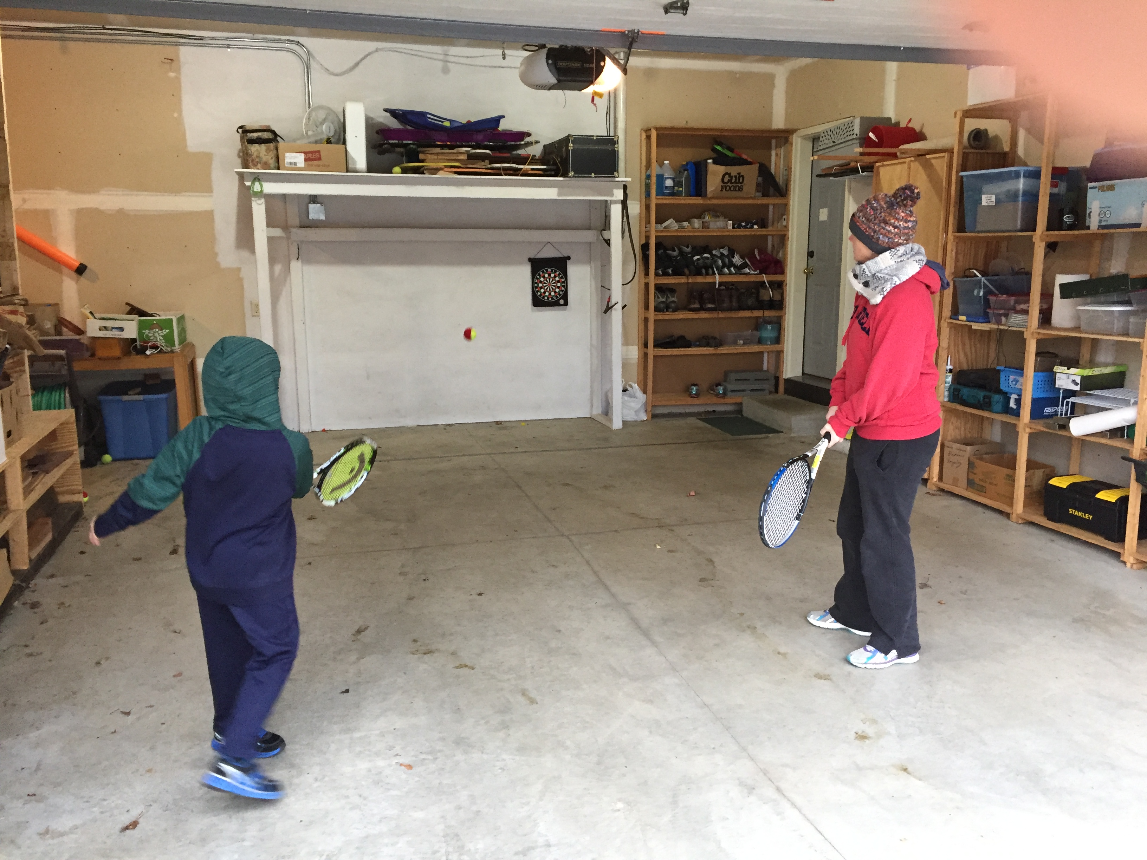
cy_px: 430
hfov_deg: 61.7
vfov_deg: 48.2
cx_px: 574
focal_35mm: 29
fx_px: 961
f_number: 2.2
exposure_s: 1/30
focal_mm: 4.15
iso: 160
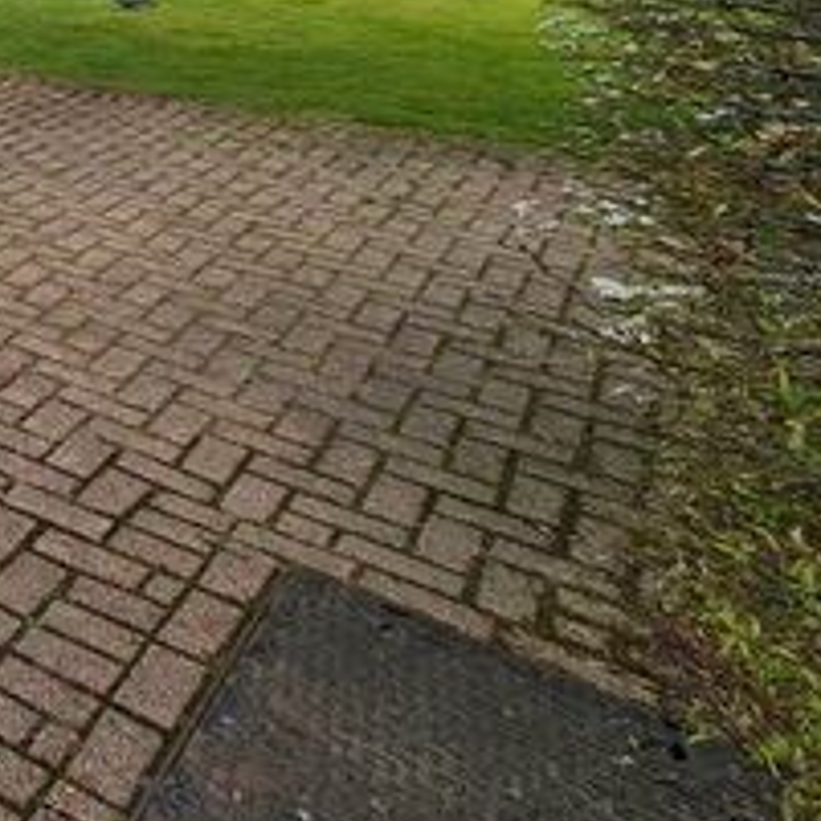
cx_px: -490
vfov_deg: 32.9
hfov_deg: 26.2
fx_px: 1073
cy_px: -206
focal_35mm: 40
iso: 50
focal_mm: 2.2
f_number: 2.2
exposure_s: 1/1568
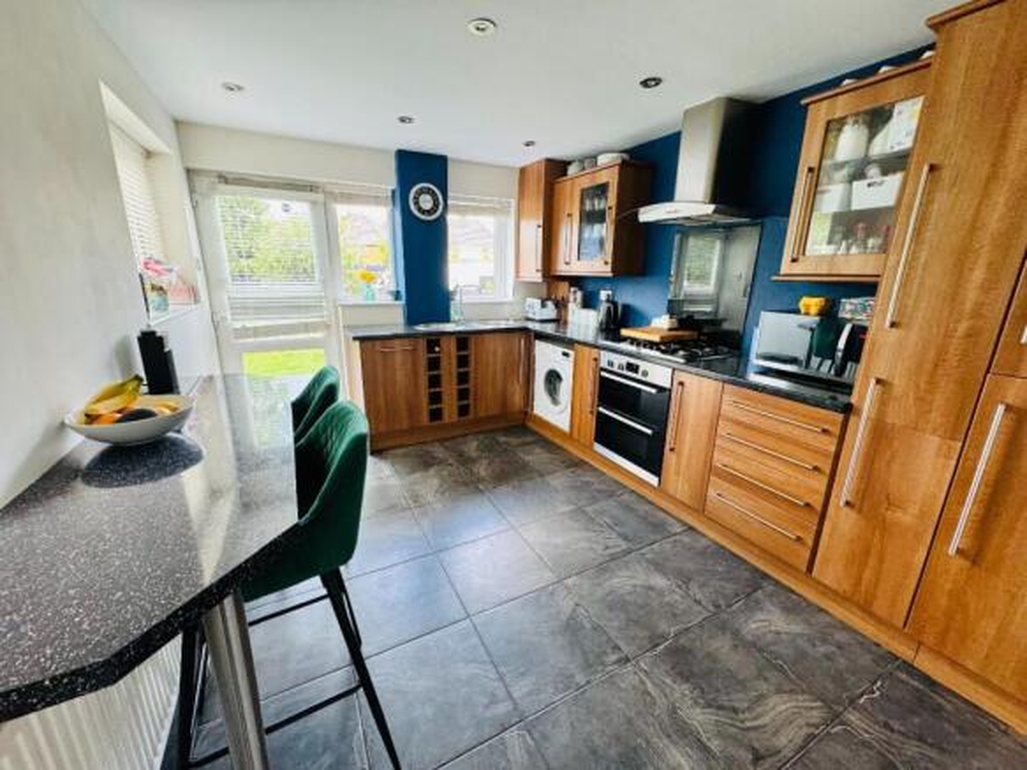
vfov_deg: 85.7
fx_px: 415
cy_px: 385
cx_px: 514
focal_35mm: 14
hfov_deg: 102.1
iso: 250
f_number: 2.2
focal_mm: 2.22
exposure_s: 1/99
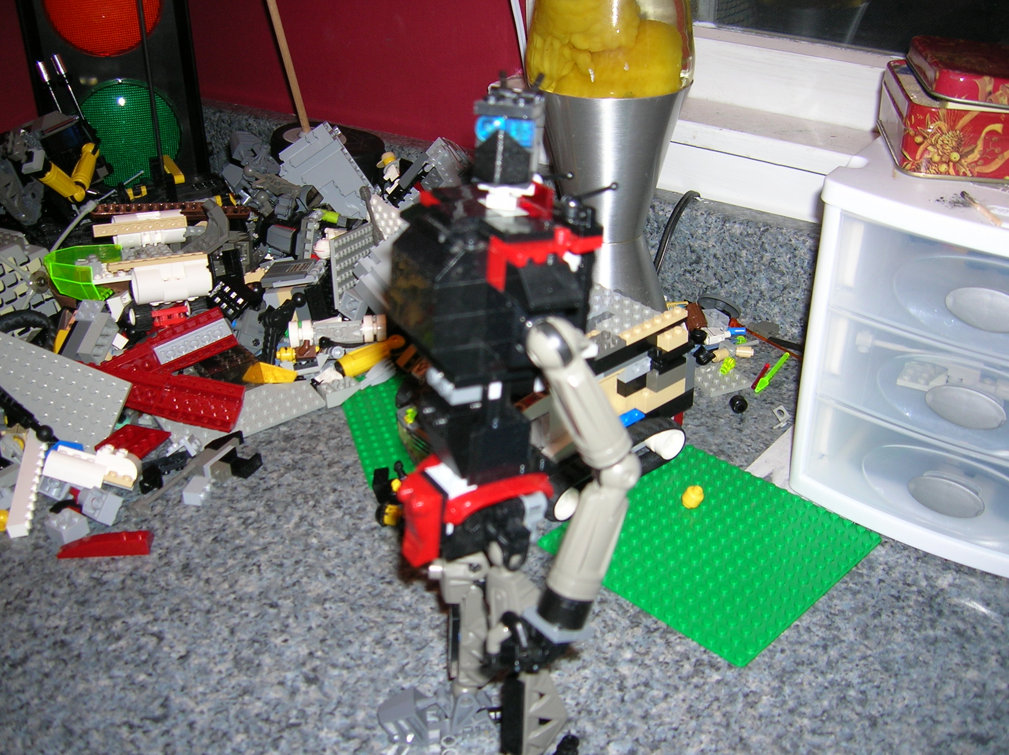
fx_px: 990
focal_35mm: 34
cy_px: 378
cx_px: 504
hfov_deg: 54.0
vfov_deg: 41.7
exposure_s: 1/60.1
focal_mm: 5.7
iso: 50
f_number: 2.9
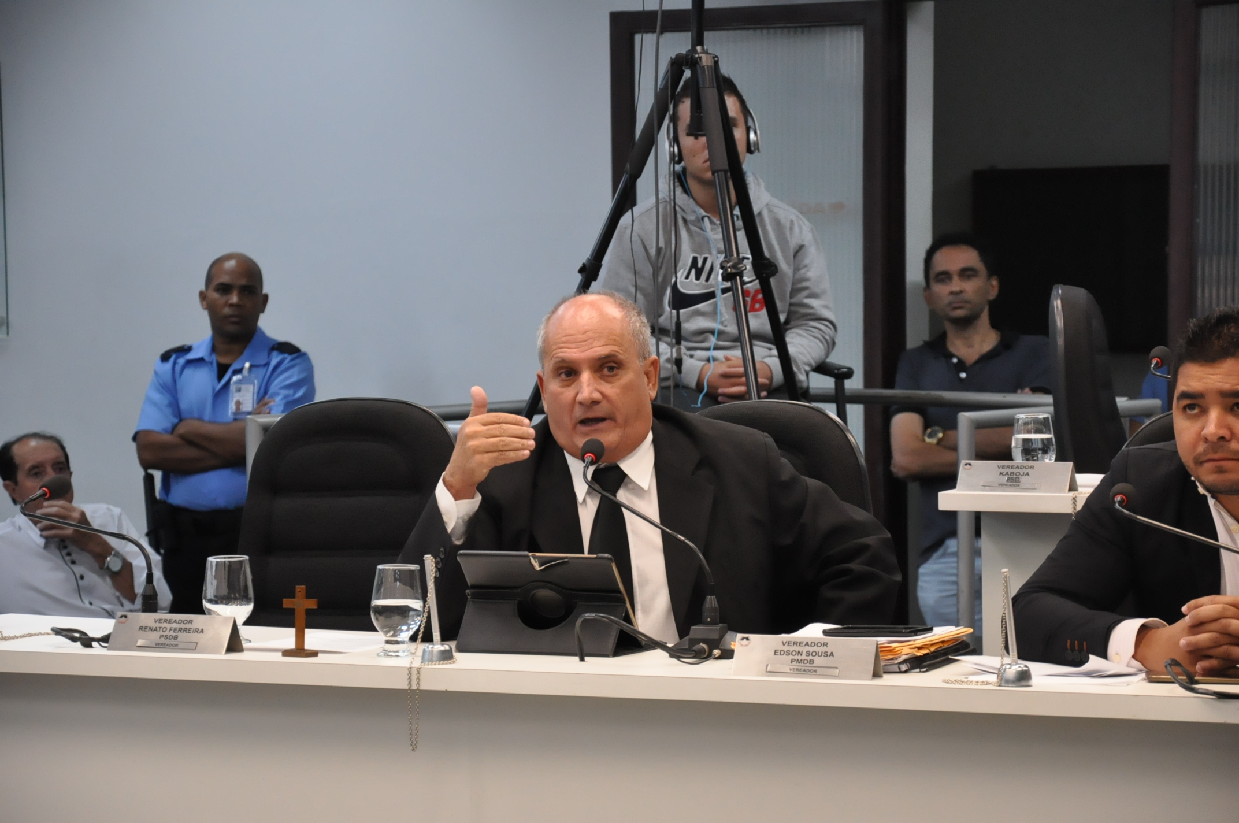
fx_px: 4641
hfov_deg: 15.2
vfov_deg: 10.1
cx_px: 620
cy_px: 412
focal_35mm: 135
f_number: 5.6
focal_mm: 90
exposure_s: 1/125
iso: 2000
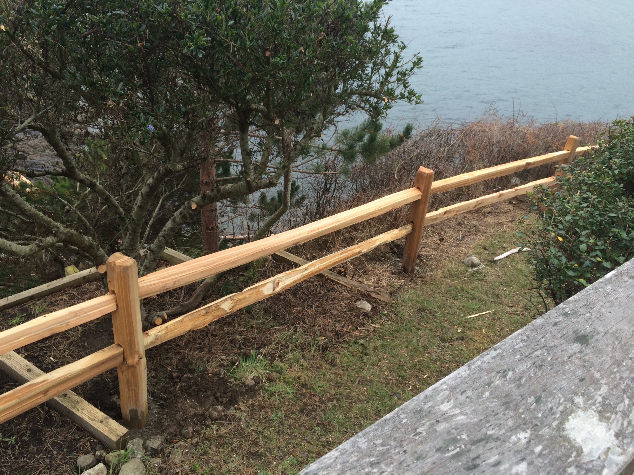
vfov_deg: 48.2
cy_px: 238
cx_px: 317
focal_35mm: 29
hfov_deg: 61.7
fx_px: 531
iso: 32
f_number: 2.2
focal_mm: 4.15
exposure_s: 1/219
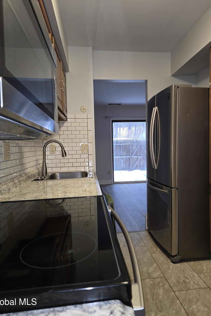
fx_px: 211
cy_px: 158
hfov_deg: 53.1
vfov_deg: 73.7
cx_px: 109
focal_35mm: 24
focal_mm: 5.4
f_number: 1.8
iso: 125
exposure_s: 1/40
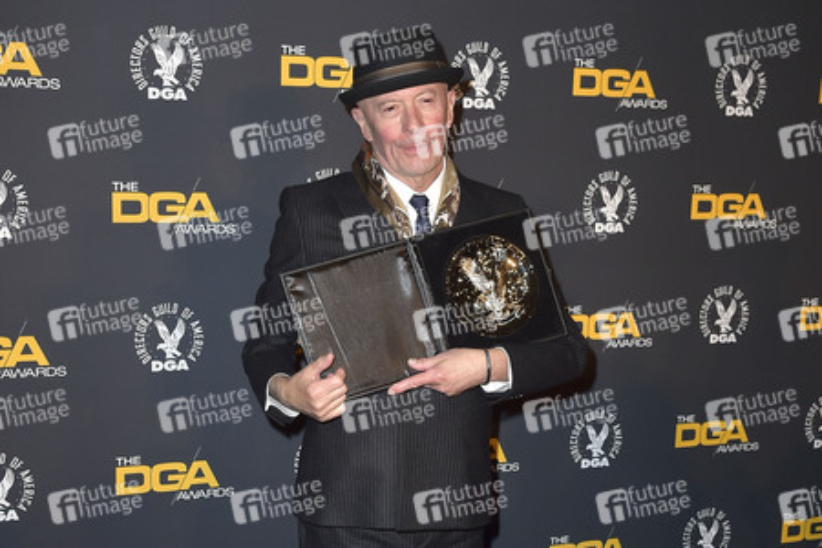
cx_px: 411
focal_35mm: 38
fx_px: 868
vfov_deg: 35.1
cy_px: 274
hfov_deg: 50.7
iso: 640
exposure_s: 1/250
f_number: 6.3
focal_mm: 38
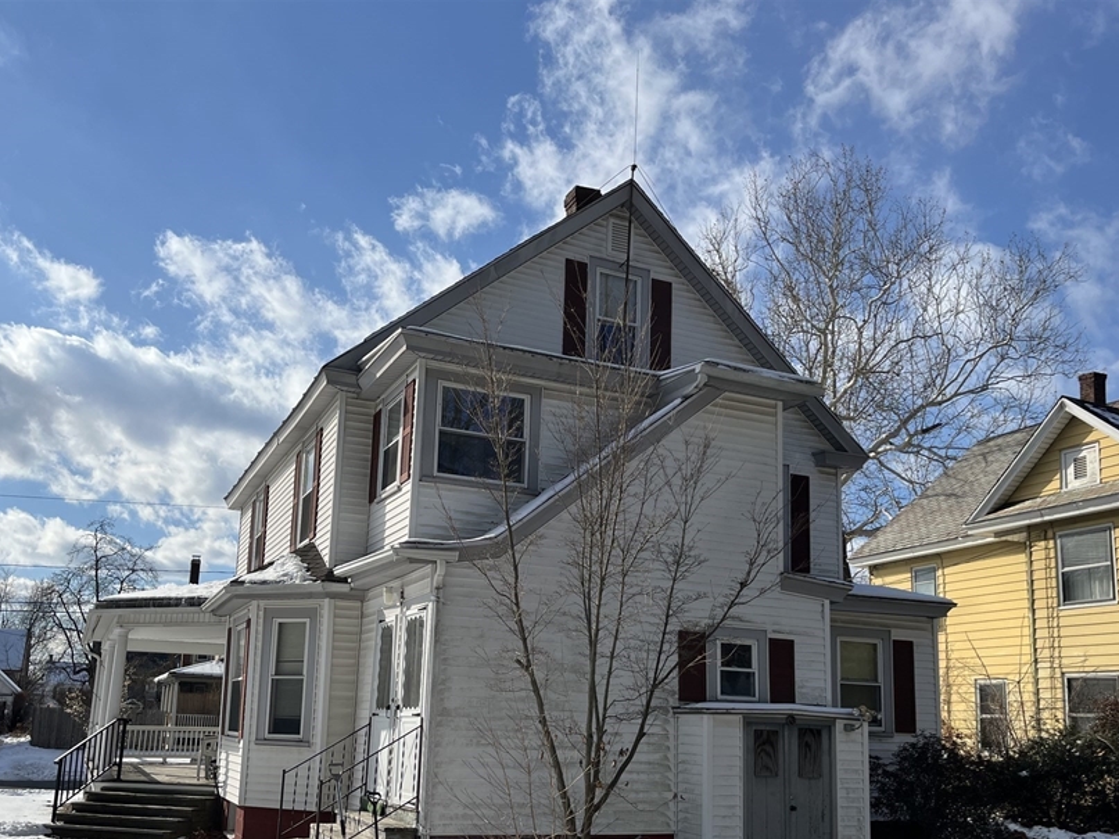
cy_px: 531
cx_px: 555
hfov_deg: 55.4
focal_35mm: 33
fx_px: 1067
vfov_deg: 42.6
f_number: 1.6
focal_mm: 5.1
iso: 50
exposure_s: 1/6494
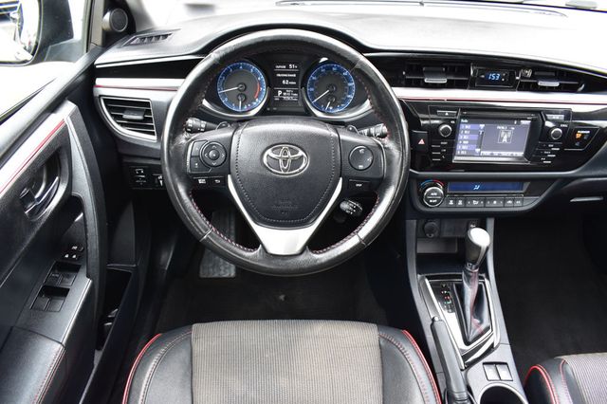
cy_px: 202
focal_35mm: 27
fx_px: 455
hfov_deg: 67.4
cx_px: 304
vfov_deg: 47.9
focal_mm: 18
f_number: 6.3
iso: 400
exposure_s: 1/15
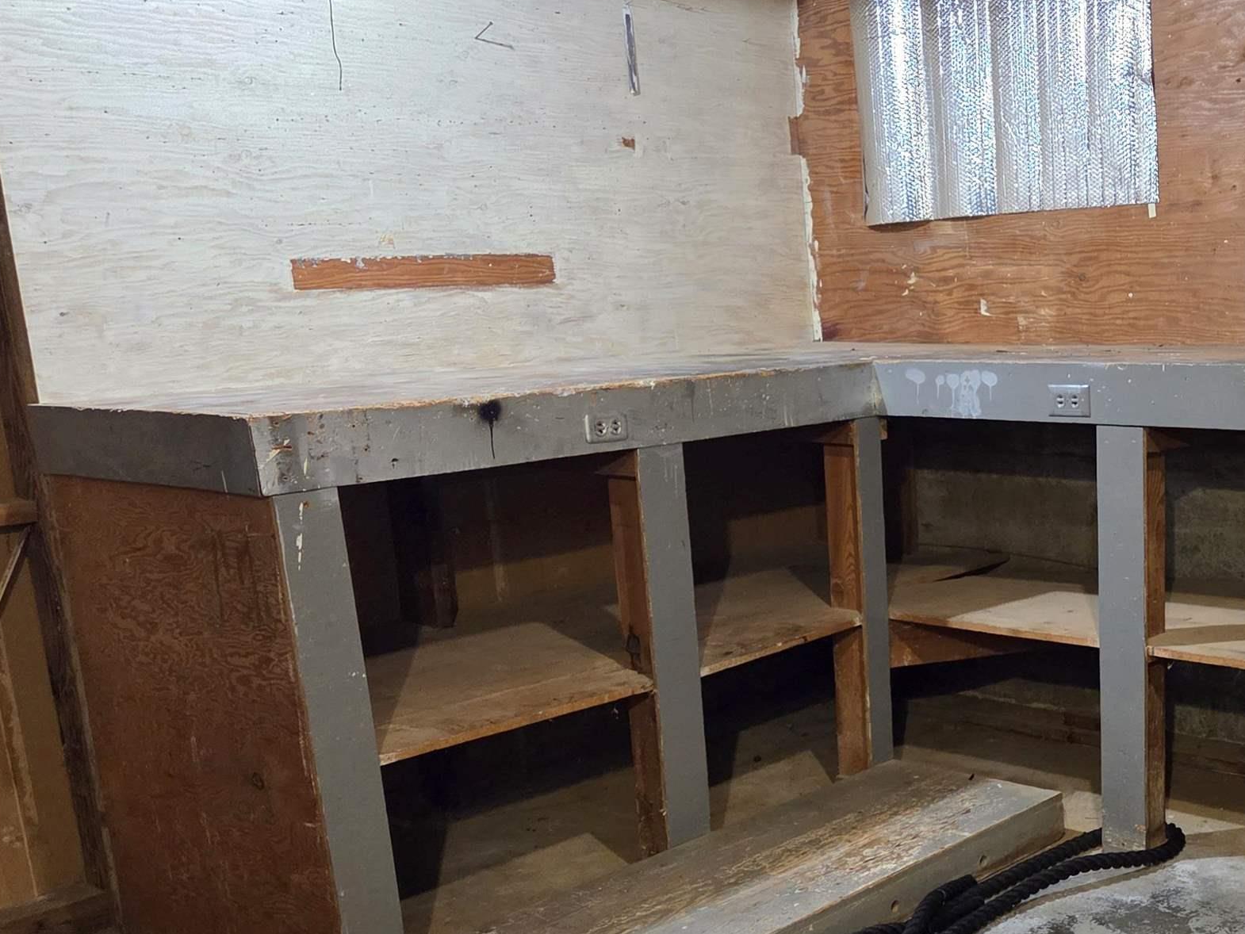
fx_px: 1619
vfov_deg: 31.8
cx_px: 1002
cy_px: 660
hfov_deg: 40.3
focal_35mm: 45
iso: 1600
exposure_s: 1/60.2
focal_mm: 5.4
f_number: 1.8
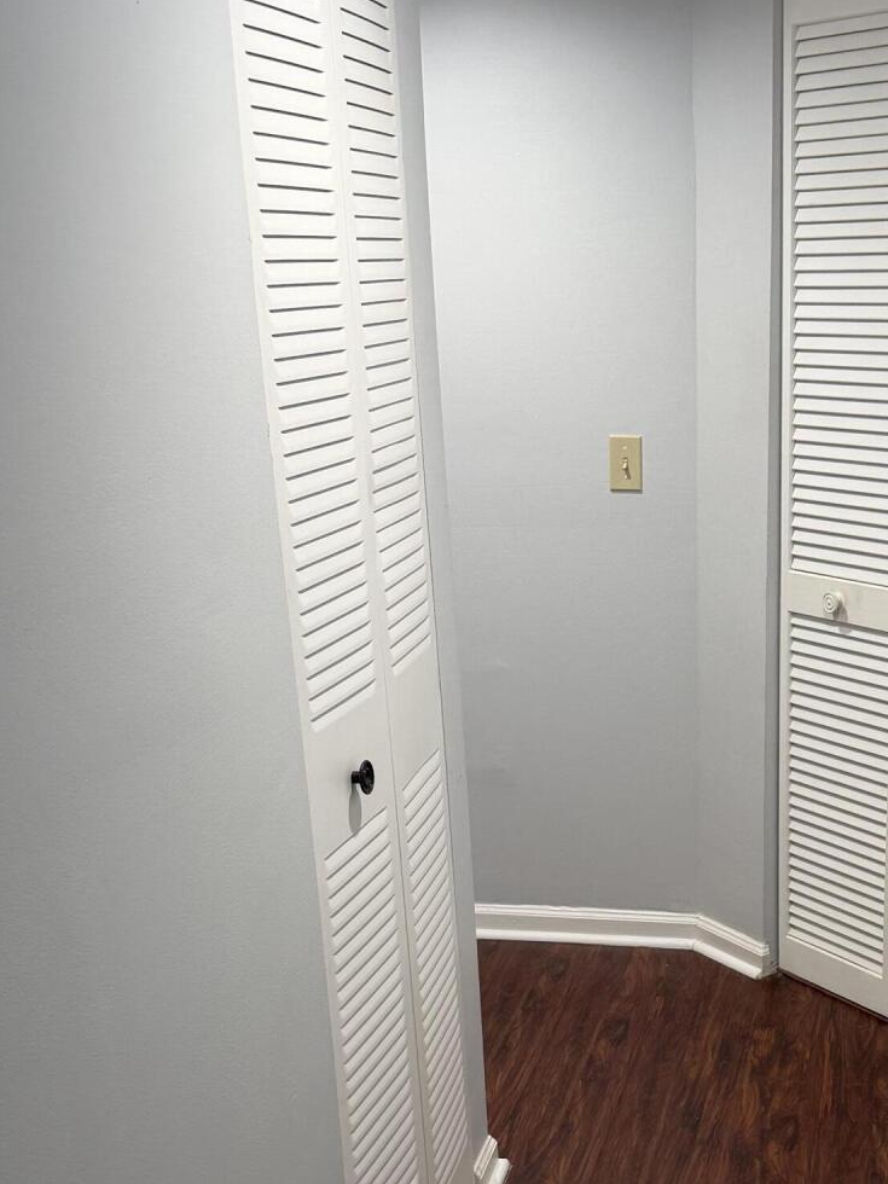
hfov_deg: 29.1
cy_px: 915
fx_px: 1676
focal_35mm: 49
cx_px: 692
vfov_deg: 37.8
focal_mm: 6.76
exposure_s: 1/120
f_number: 1.78
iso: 200
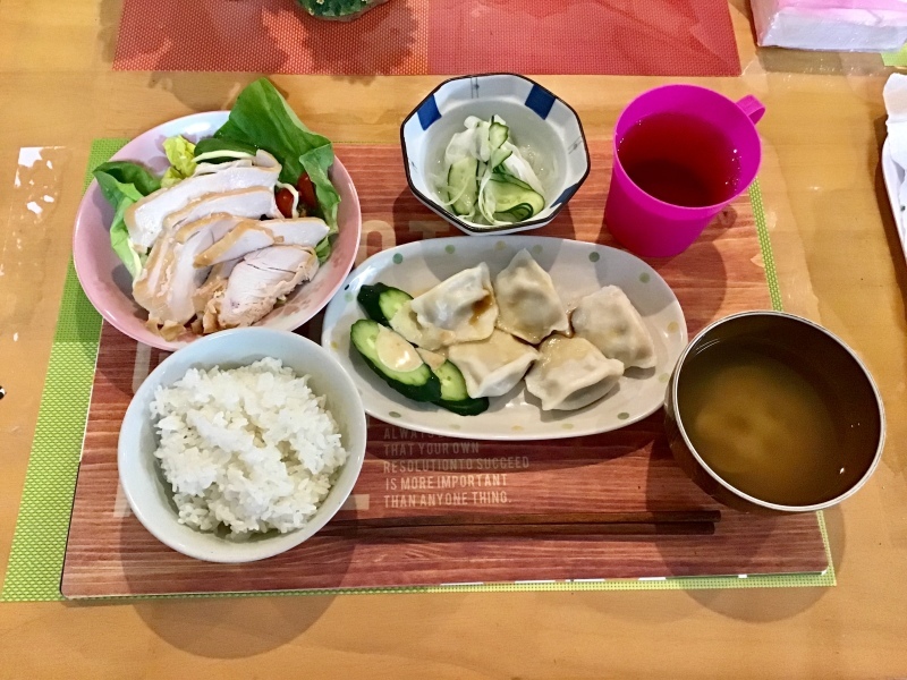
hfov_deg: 58.4
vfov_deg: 45.4
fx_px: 812
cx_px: 454
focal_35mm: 31
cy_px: 340
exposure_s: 1/30
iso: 200
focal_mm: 3.3
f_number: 2.4
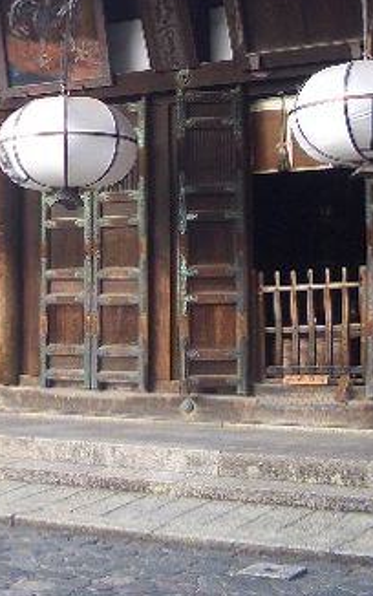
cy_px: 153
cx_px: -40
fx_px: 1203
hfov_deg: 17.0
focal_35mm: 74
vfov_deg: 27.5
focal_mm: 5.8
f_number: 2.6
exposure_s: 1/80
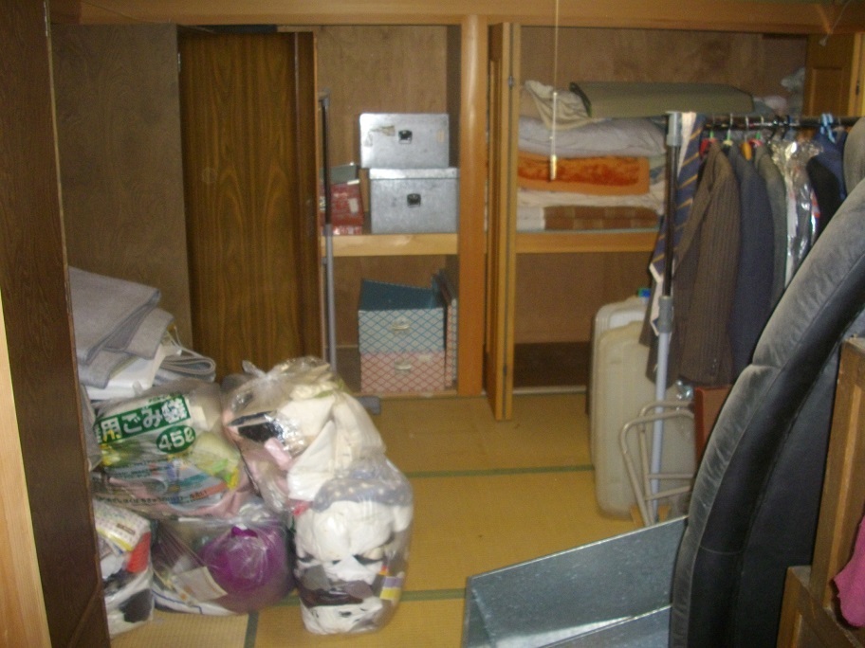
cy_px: 324
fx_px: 925
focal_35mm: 37
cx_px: 432
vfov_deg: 38.7
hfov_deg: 50.1
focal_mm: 6.2
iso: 284
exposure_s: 1/50
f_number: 2.8
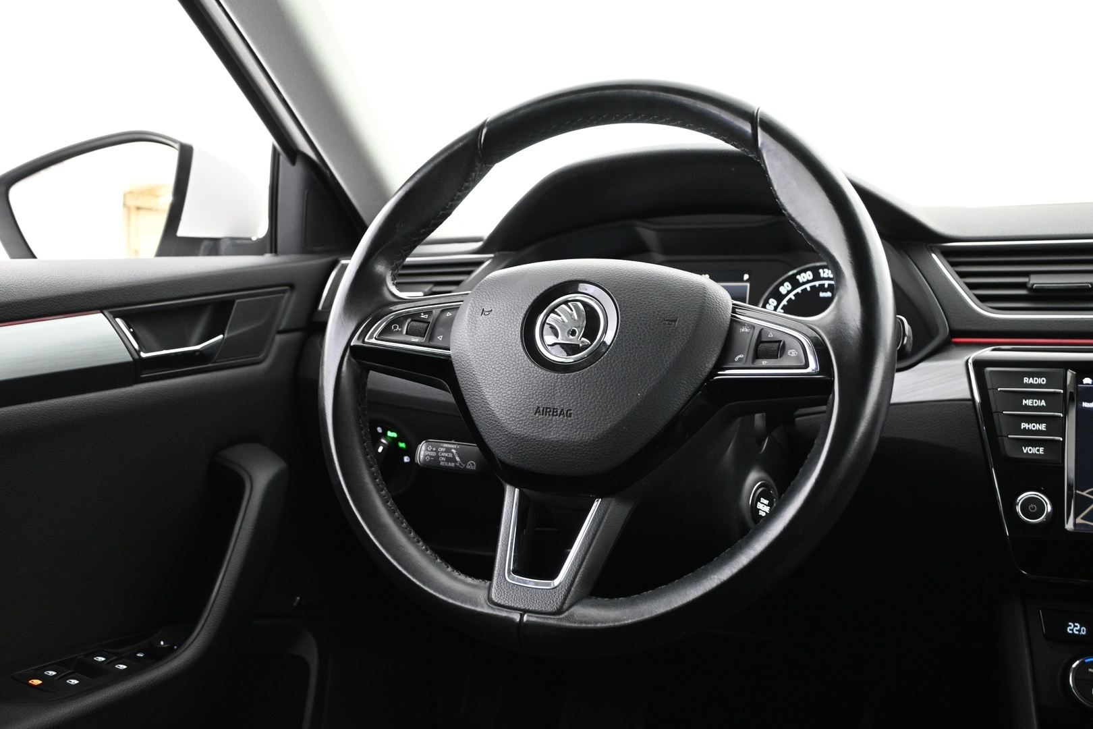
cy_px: 364
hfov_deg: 51.3
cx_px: 546
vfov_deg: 35.5
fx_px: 1138
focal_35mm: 38
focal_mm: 25
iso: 1600
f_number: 4.2
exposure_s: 1/13
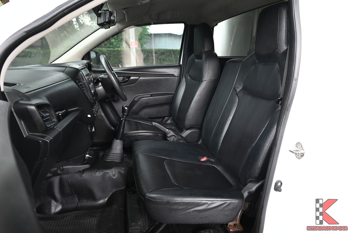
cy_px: 116
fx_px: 233
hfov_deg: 73.7
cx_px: 174
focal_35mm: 24
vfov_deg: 53.2
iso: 320
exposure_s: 1/15
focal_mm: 24
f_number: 5.6
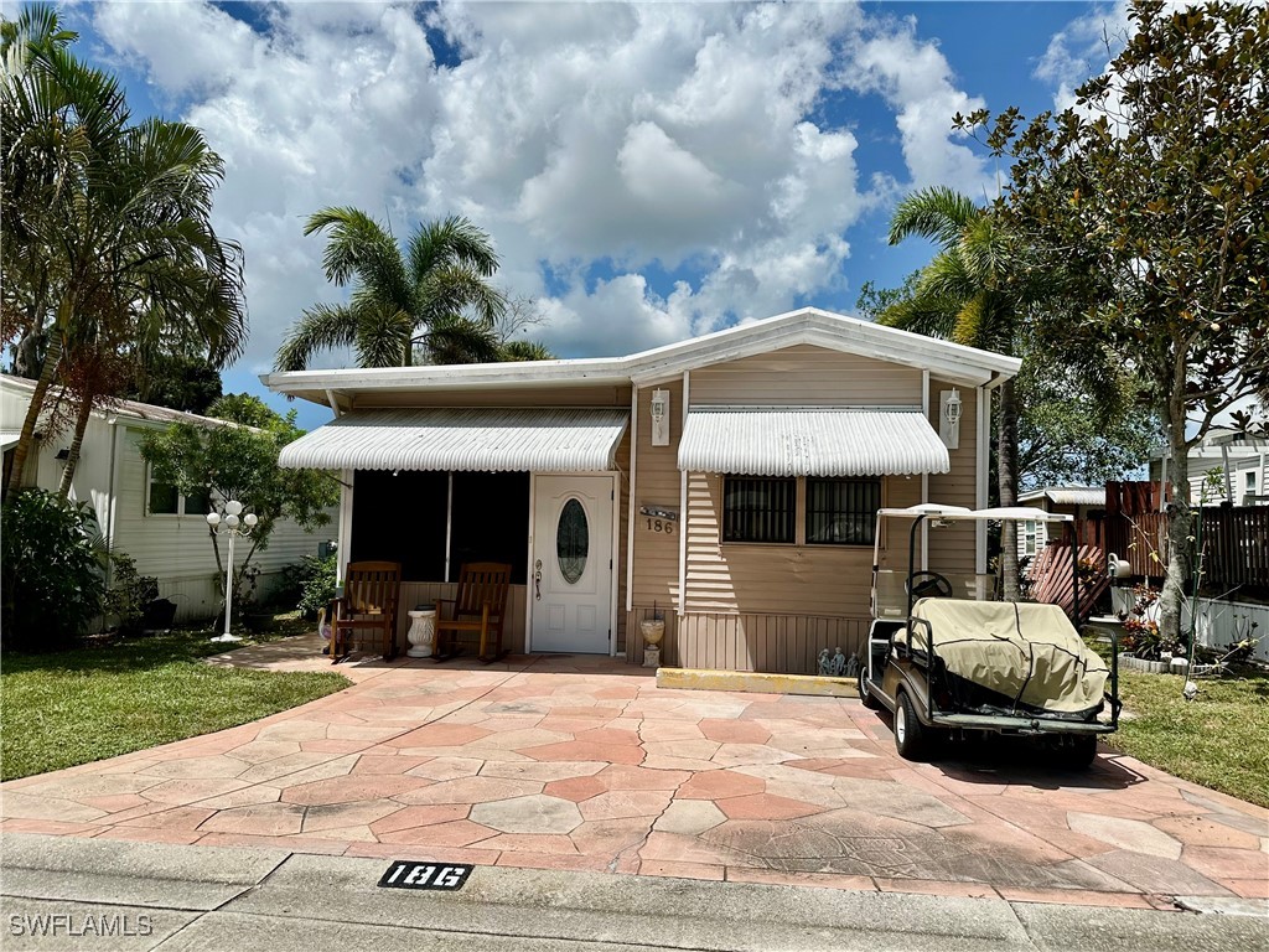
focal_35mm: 24
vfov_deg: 56.8
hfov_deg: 71.6
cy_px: 476
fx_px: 880
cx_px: 634
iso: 80
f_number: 1.78
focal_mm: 6.86
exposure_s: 1/9709
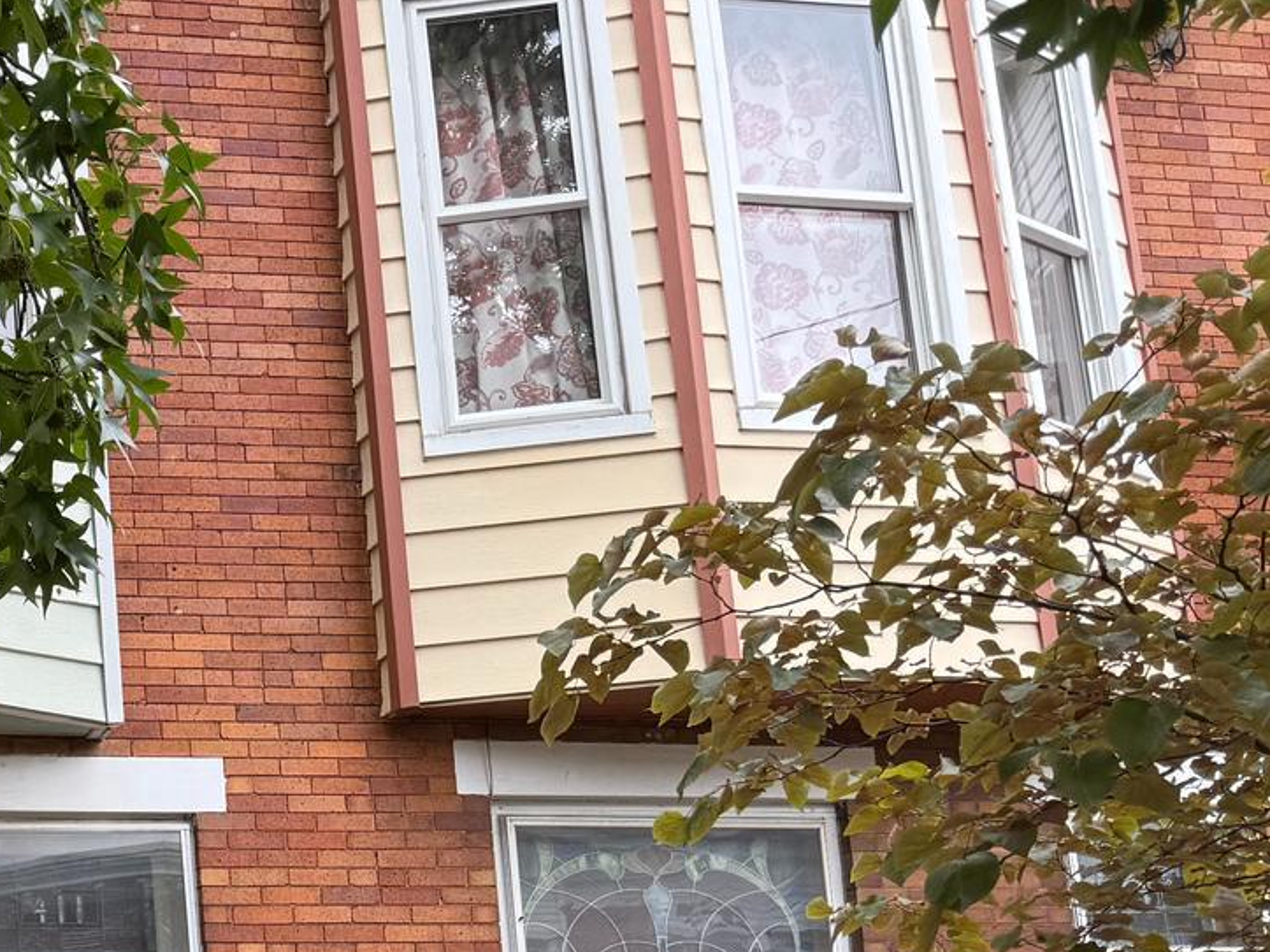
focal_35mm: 68
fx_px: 2494
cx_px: -386
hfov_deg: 24.8
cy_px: 1056
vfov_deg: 20.6
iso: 80
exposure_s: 1/438
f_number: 1.78
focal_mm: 6.76
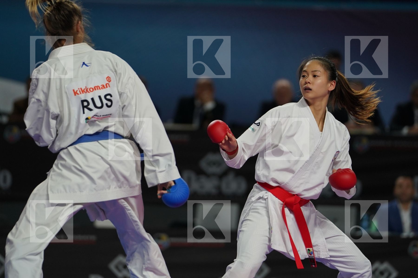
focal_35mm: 295
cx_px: 209
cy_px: 139
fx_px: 3425
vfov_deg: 4.7
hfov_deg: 7.0
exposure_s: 1/1000
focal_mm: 197
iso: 800
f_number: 2.8
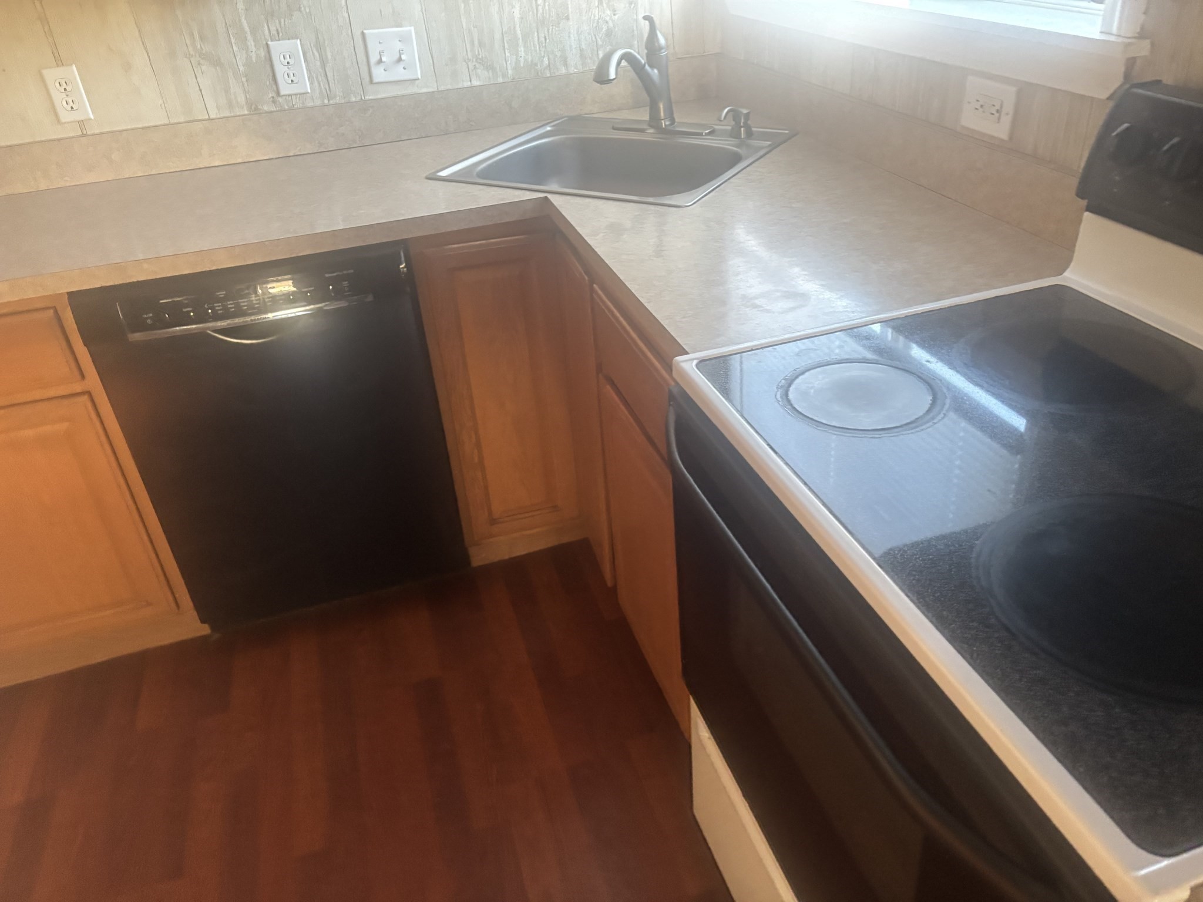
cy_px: 451
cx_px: 602
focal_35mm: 26
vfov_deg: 53.1
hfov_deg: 67.3
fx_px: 904
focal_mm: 5.96
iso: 500
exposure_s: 1/49
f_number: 1.6
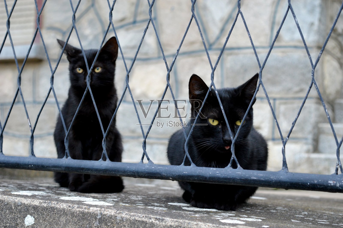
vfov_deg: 18.9
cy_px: 114
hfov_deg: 28.1
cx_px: 172
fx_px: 685
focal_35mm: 72
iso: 500
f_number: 5.3
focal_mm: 48
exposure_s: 1/60
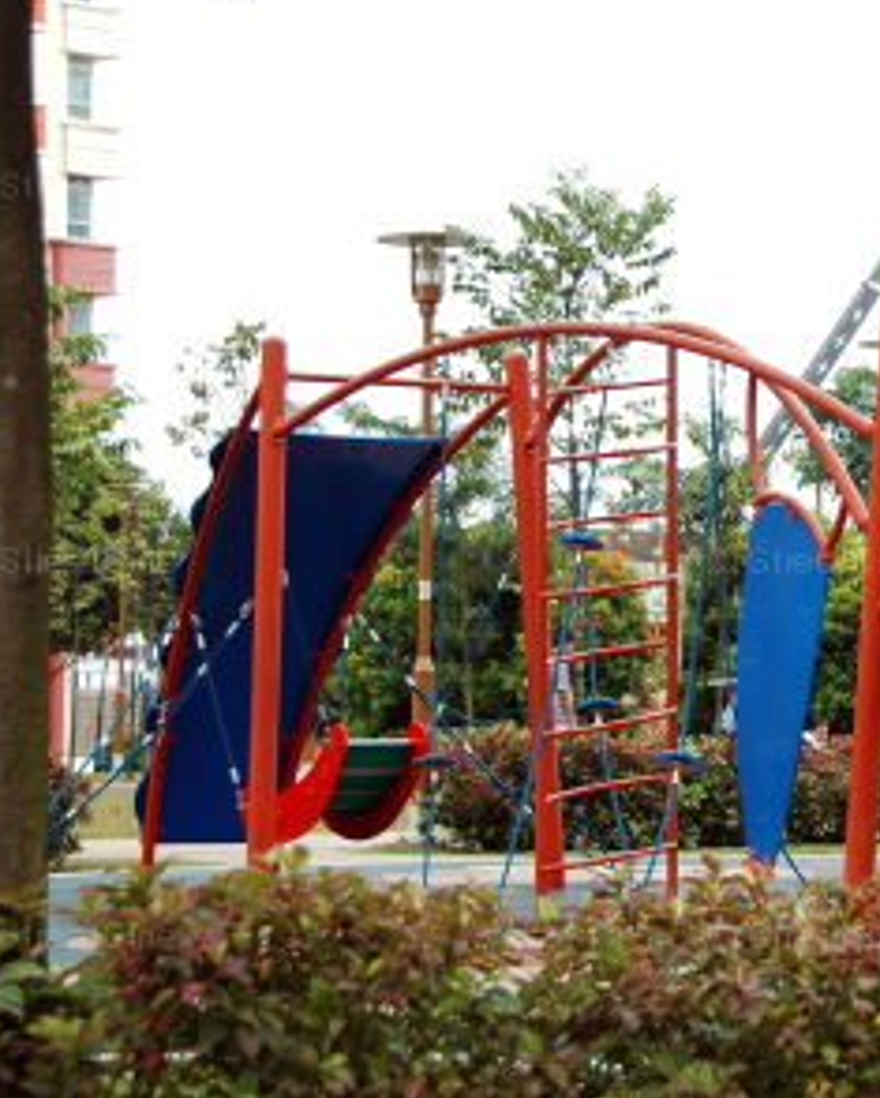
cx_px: 989
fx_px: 3771
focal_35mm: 116
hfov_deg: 13.0
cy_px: 478
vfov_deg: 16.6
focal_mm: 44
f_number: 5
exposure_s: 1/400
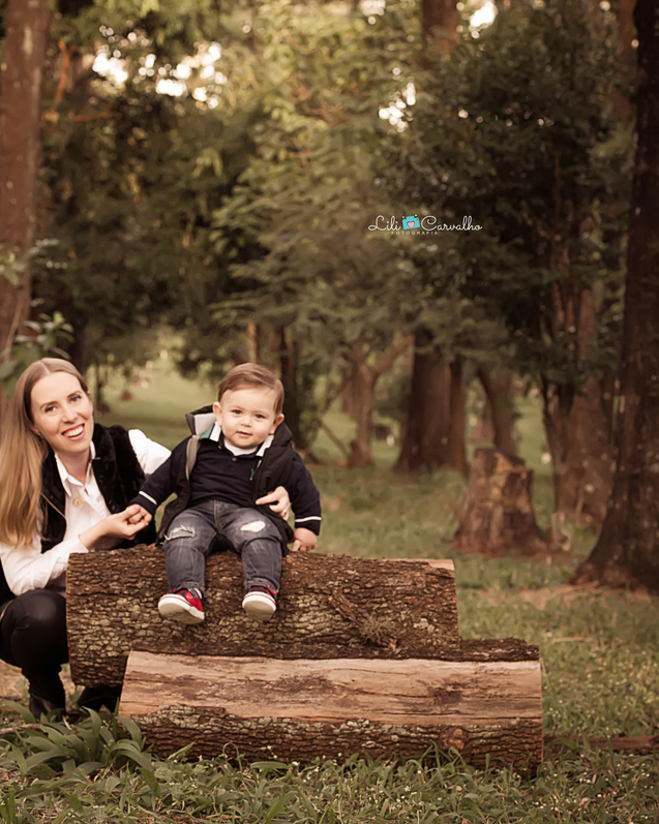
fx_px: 2415
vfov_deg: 19.4
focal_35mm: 99
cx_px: 196
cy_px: 413
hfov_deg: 15.5
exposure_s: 1/200
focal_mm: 70
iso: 1600
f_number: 6.3
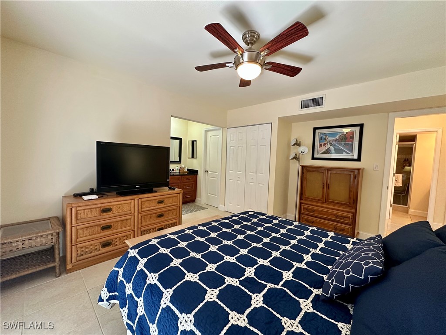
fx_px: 180
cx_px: 223
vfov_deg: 85.7
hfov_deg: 102.1
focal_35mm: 14
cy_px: 168
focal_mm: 2.22
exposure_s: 1/60
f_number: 2.2
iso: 200
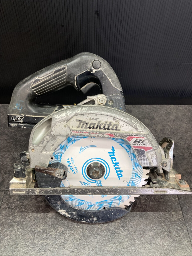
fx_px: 207
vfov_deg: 63.4
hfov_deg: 49.7
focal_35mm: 28
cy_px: 128
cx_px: 96
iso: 80
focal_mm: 3.99
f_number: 1.8
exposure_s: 1/106
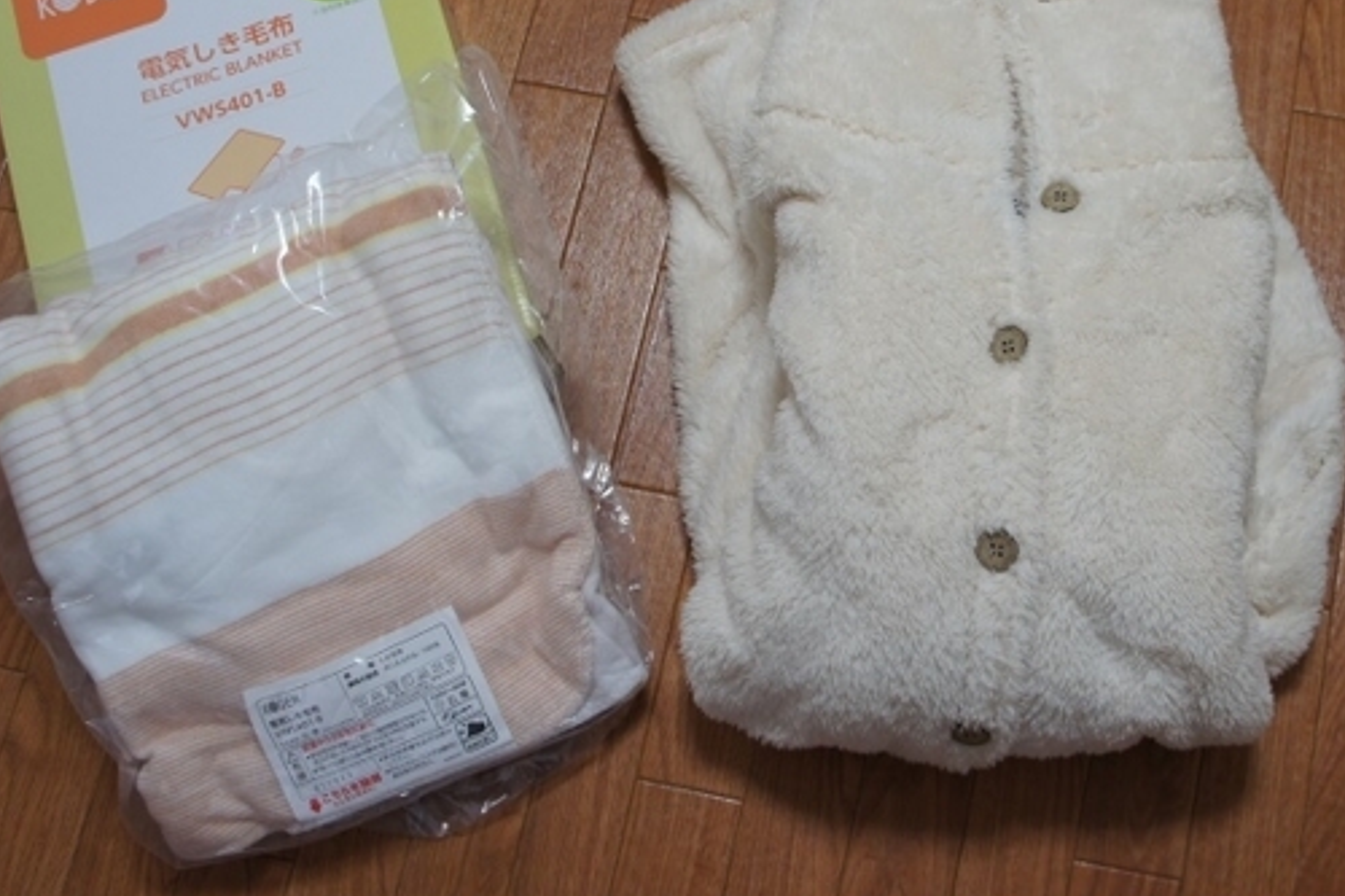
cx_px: 877
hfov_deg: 40.7
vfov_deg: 27.9
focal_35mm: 48
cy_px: 297
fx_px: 1793
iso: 200
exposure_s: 1/30
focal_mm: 20
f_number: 4
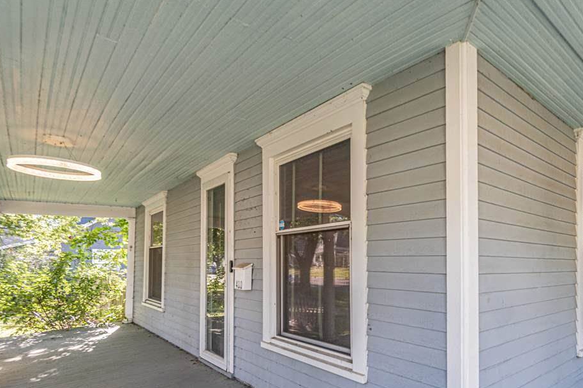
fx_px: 340
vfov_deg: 58.2
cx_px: 404
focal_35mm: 21
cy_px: 258
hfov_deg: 77.7
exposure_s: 1/80
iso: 140
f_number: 5.6
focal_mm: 10
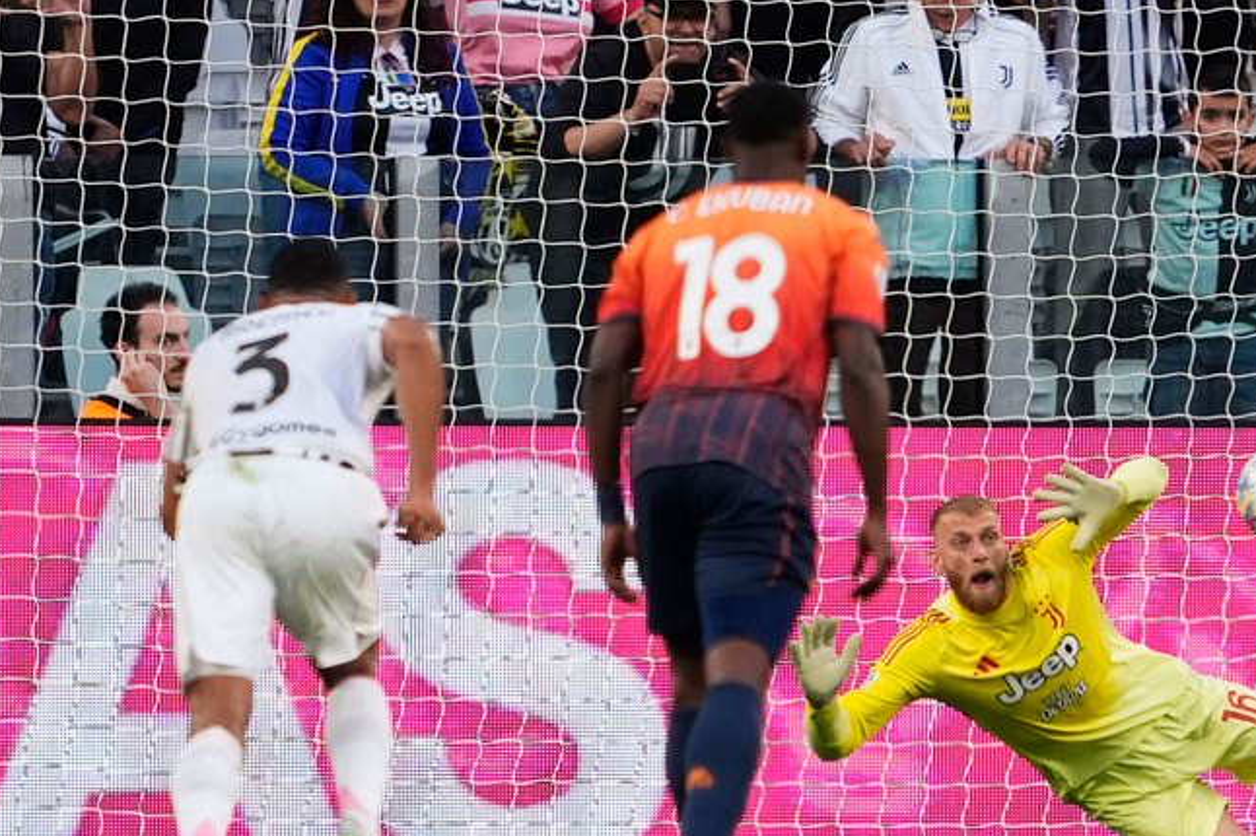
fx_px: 22107
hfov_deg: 3.3
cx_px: 756
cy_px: 395
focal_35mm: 634
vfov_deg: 2.2
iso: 1250
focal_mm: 400
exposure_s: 1/1250
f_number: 3.5
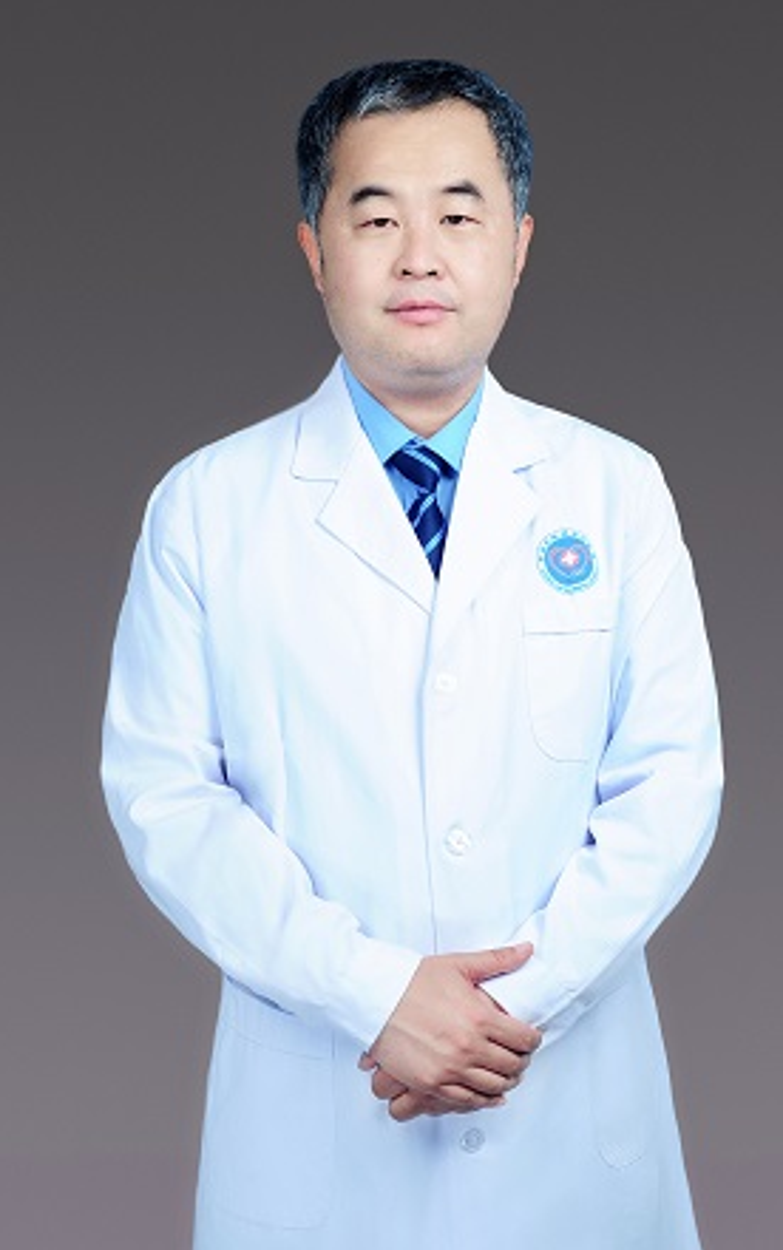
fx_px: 1774
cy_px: 624
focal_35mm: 52
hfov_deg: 24.9
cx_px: 414
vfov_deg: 38.9
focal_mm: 50
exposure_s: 1/160
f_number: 10
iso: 200
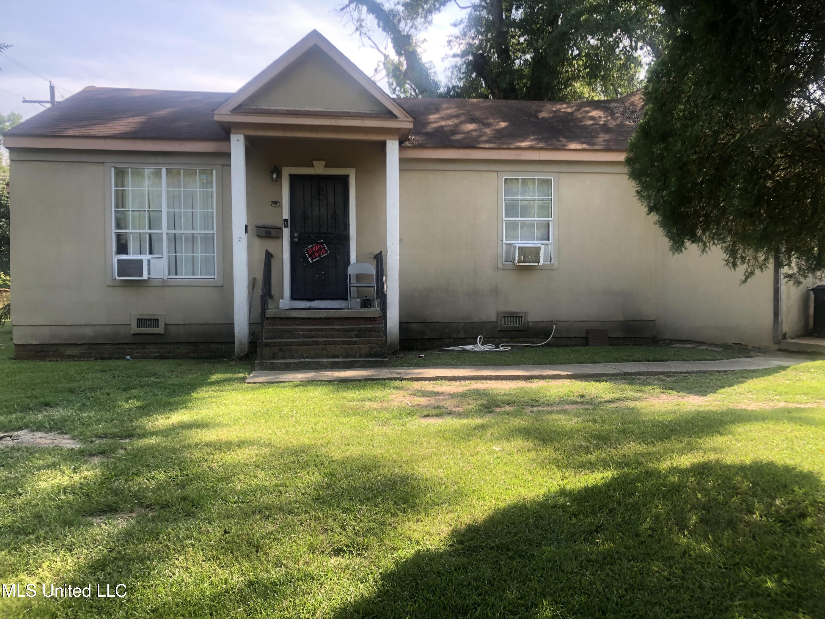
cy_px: 310
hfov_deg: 63.4
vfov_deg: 49.7
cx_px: 412
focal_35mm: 28
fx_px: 667
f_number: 1.8
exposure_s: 1/326
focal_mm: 4
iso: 20
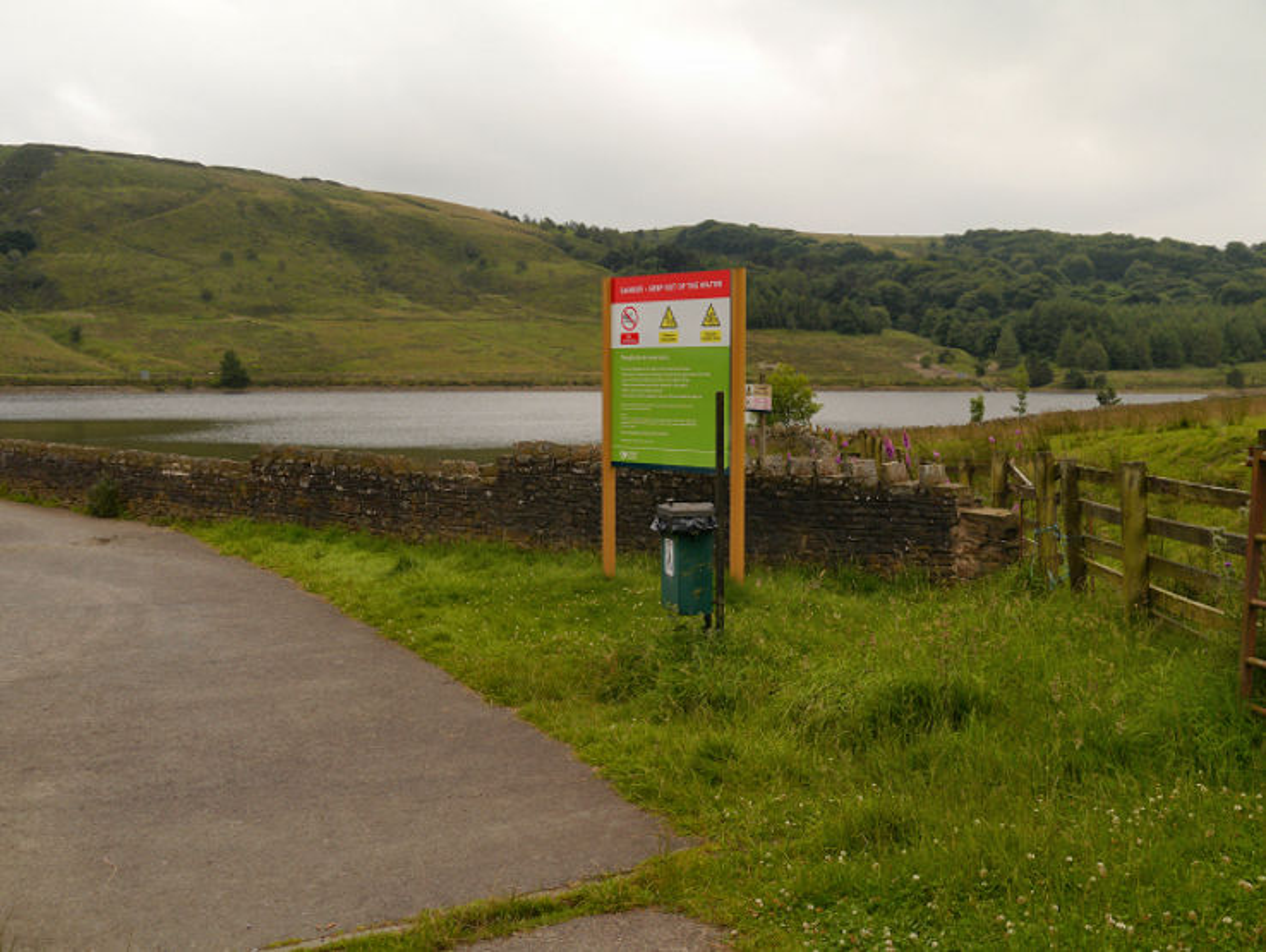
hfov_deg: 51.3
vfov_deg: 39.7
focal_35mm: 36
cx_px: 633
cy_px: 476
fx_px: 1318
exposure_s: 1/200
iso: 160
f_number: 6.3
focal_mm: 18
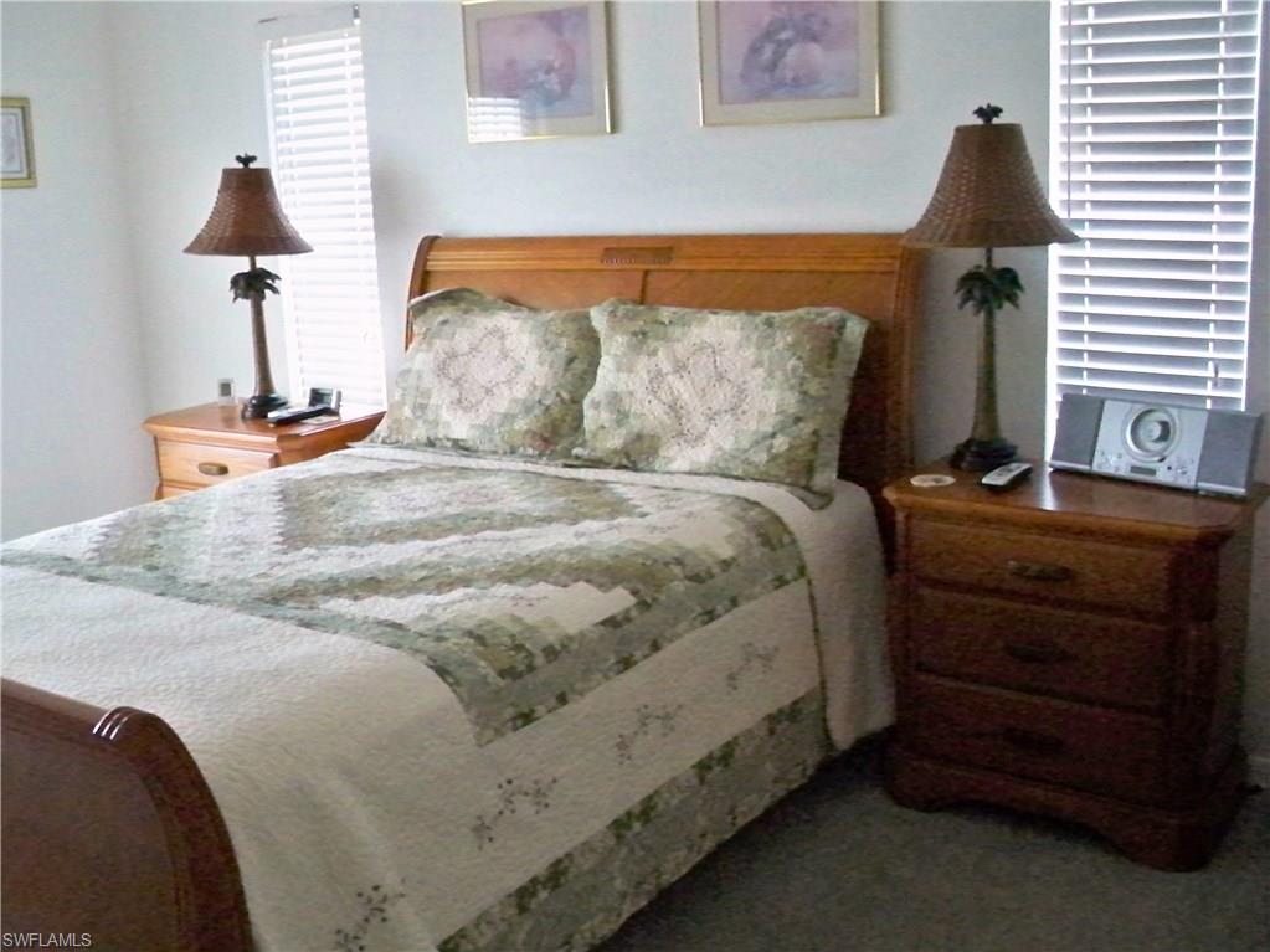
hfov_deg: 52.6
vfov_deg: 40.7
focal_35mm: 35
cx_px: 635
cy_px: 476
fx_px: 1284
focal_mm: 6.3
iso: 2000
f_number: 3.1
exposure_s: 1/60
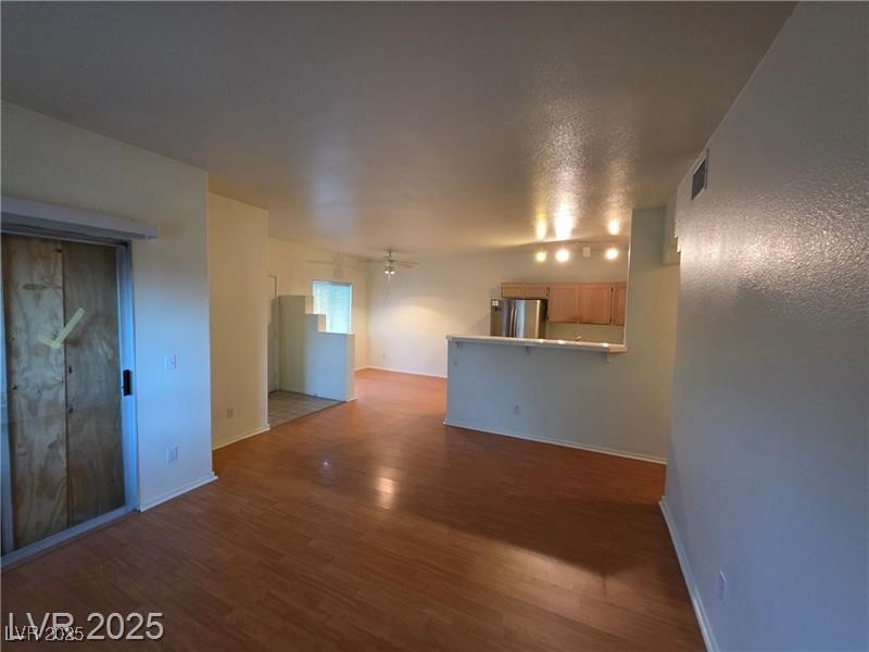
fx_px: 326
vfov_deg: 89.9
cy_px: 326
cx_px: 434
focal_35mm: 13
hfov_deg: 106.2
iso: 500
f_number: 1.9
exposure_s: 1/60
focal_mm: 2.2
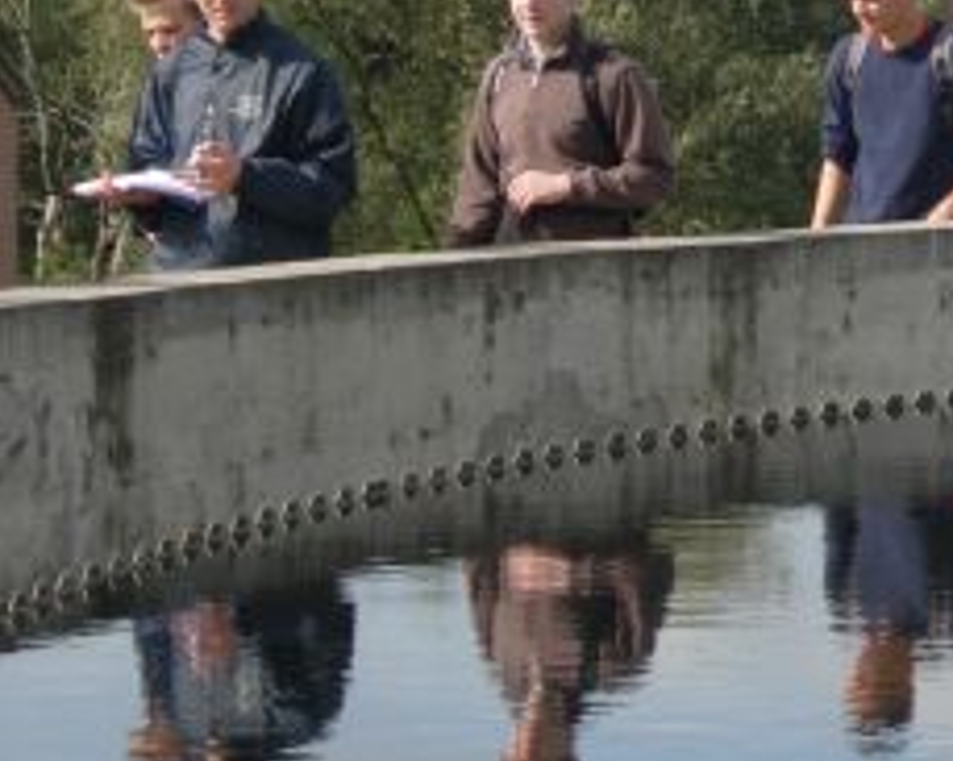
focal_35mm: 224
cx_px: 928
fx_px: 6315
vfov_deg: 6.9
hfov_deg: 8.6
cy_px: 58
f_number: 4
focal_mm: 17
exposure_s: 1/609
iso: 64
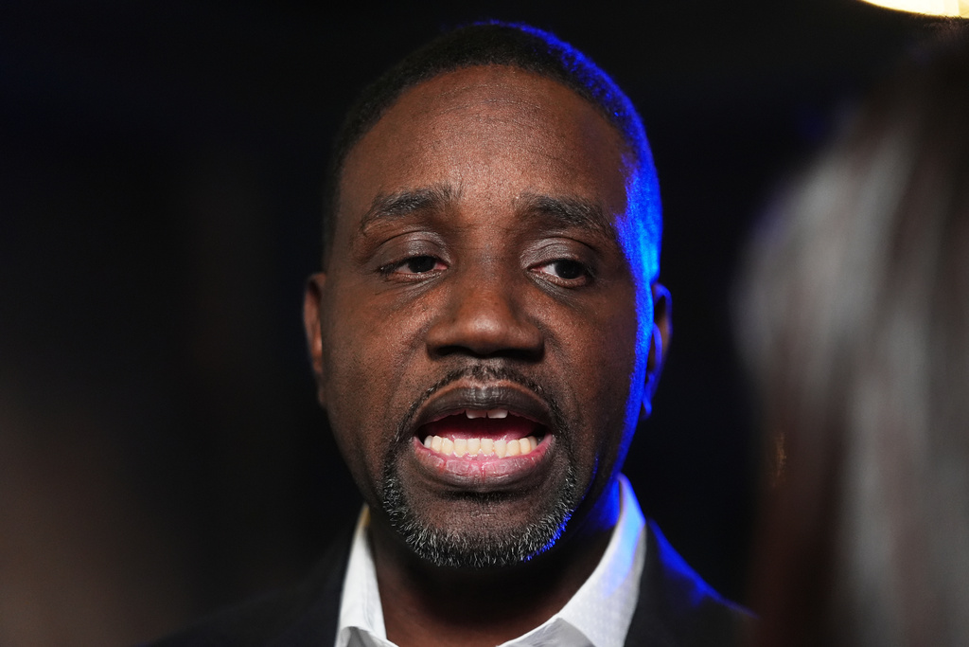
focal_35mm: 122
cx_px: 484
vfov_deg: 11.2
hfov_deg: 16.8
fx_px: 3284
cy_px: 324
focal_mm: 122
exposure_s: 1/200
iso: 3200
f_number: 3.2
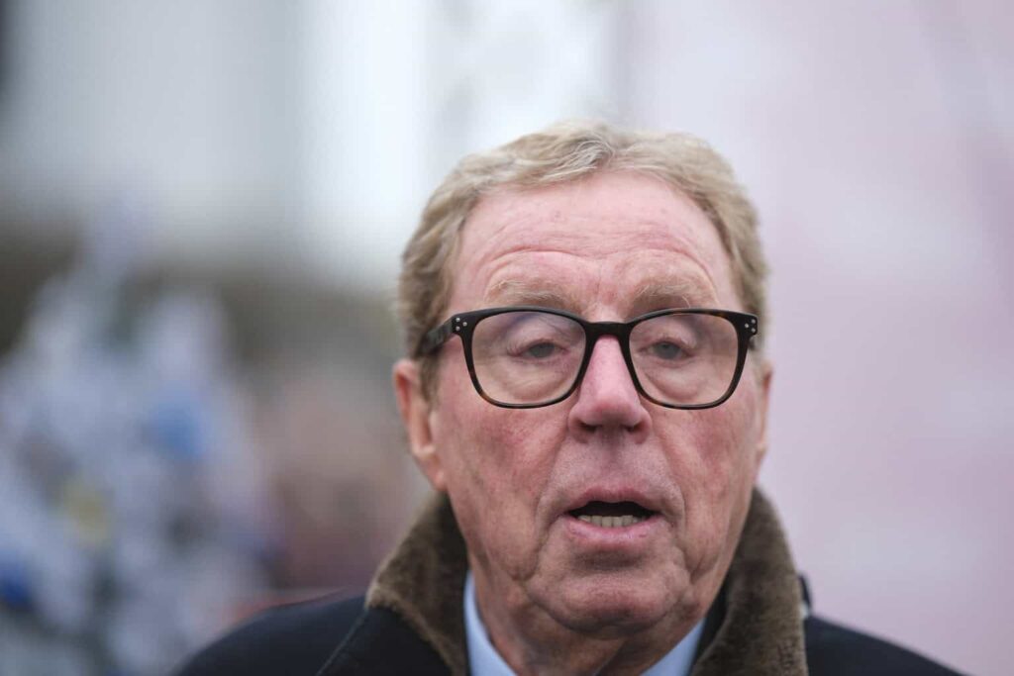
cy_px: 338
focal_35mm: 113
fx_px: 3183
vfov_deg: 12.1
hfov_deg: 18.1
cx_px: 507
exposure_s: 1/1000
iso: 400
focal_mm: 75
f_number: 1.2
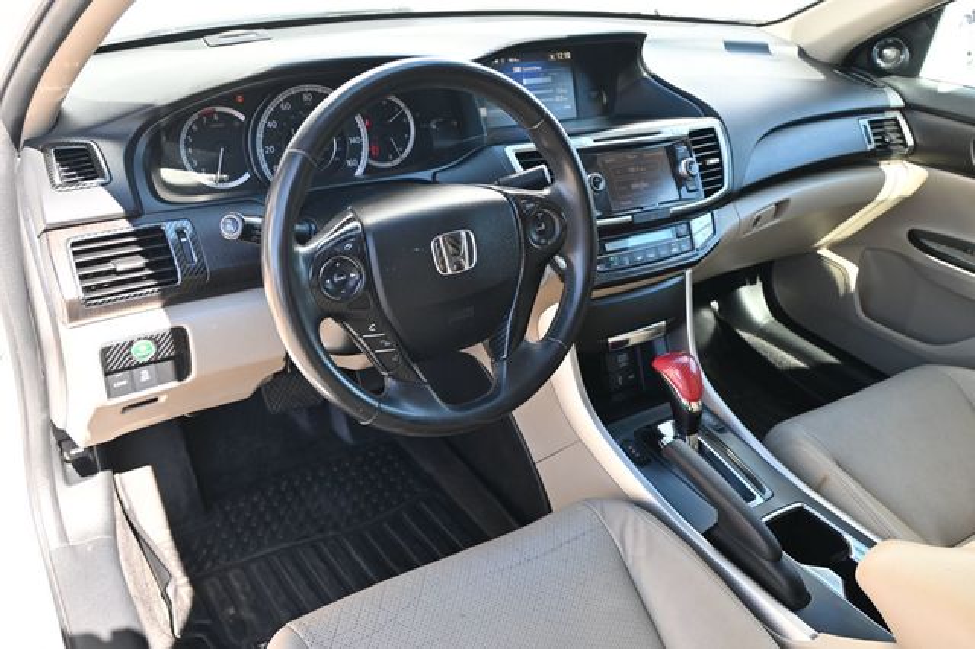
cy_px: 324
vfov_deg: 42.6
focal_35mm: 31
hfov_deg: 60.7
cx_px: 488
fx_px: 832
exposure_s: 1/160
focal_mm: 20.5
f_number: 3.8
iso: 400
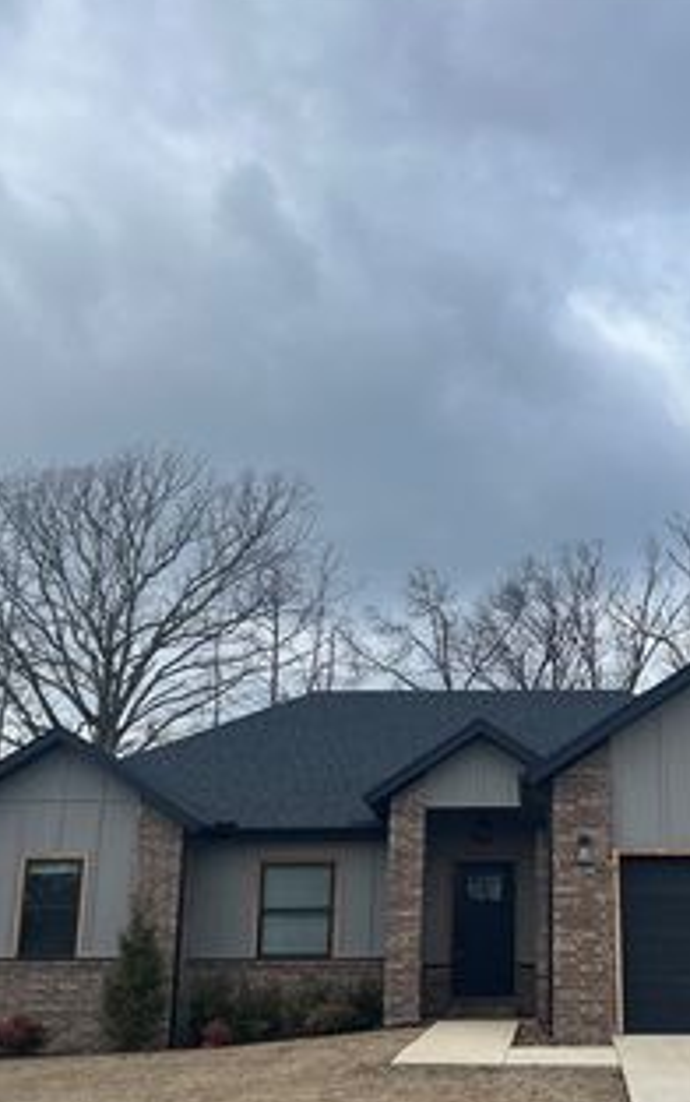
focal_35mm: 44
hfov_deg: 28.8
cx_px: 528
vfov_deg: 45.1
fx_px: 1322
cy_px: 635
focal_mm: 5.7
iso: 50
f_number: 1.5
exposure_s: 1/4274
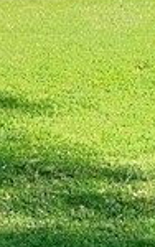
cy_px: -155
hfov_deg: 2.4
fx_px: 3757
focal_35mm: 557
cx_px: 257
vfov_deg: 3.7
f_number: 2.8
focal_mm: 9
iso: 32
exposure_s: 1/132
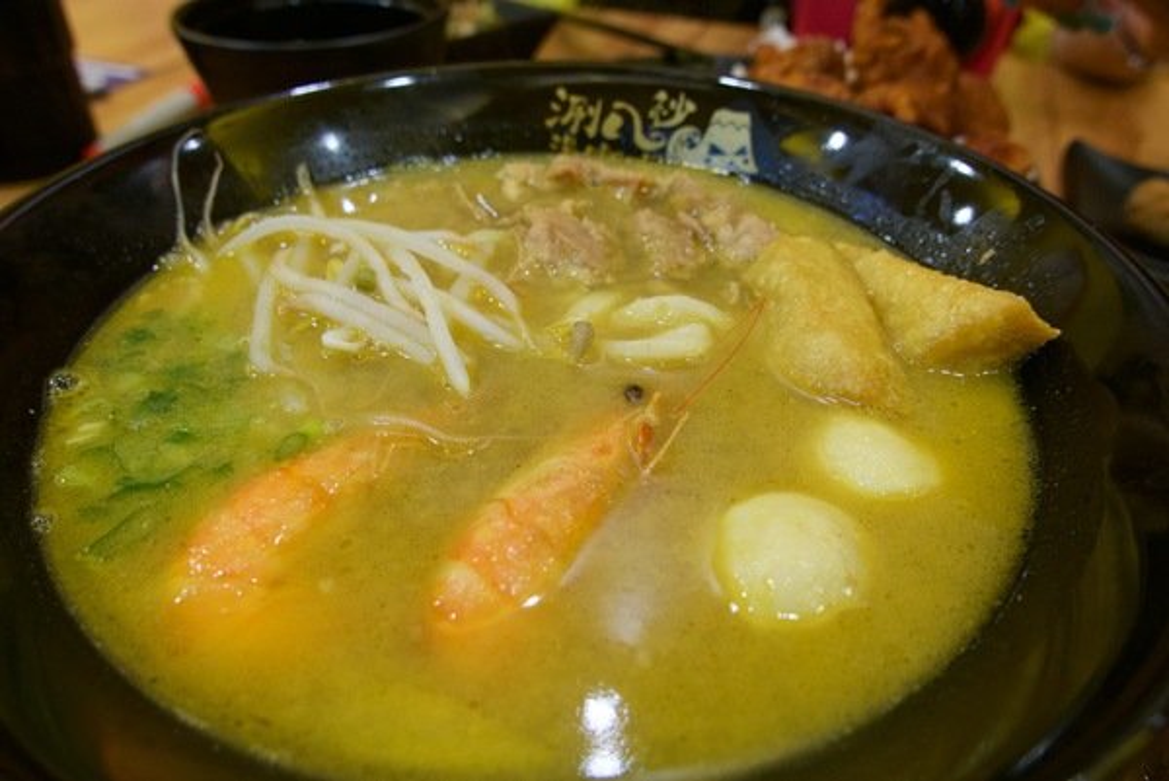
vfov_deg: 53.2
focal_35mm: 24
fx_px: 780
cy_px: 390
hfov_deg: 73.7
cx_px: 584
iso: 800
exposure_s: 1/60
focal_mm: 10.9
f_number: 4
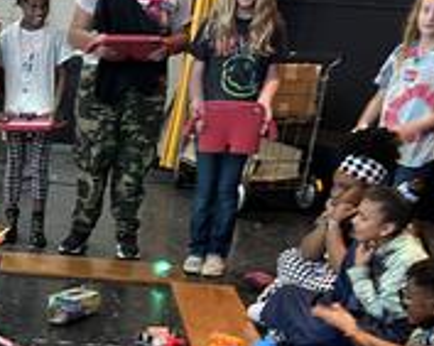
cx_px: -37
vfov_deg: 21.5
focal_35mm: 69
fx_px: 885
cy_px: 326
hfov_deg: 25.6
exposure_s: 1/40
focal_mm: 5.7
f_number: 1.5
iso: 400
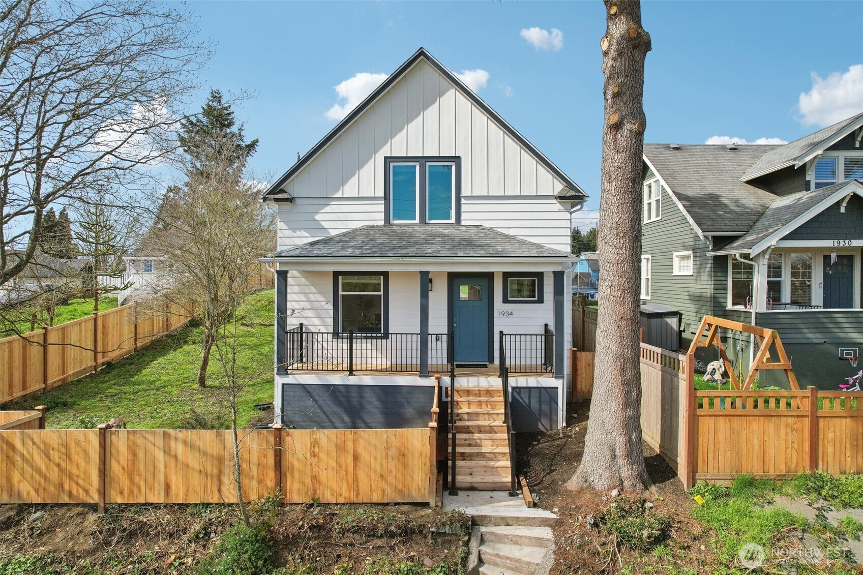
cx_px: 432
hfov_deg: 78.6
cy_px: 288
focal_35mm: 22
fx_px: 527
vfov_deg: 57.2
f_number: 2.8
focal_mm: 8.4
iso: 120
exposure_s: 1/2000
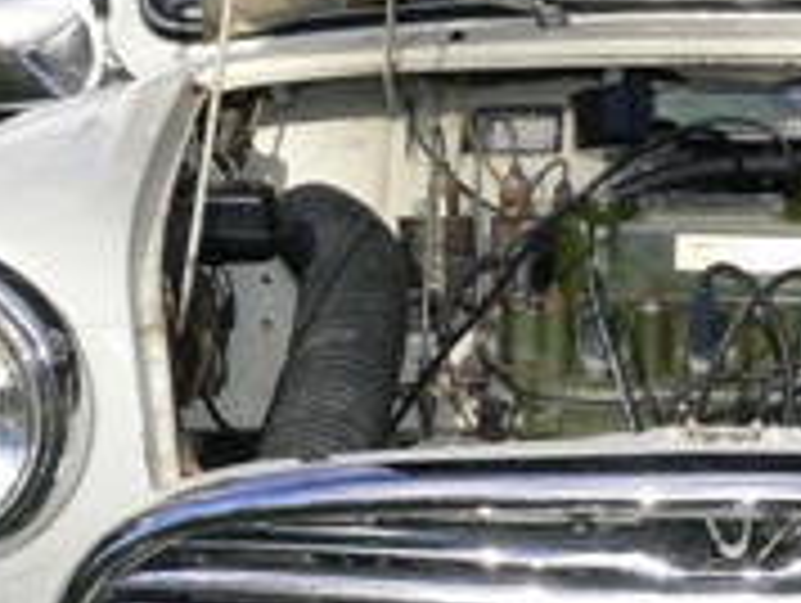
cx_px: 706
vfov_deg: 16.8
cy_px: 360
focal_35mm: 88
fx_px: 2039
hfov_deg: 21.8
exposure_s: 1/400
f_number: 5.6
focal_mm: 5.8
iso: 100
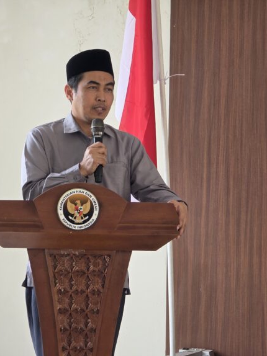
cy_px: 178
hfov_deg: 9.6
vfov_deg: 12.8
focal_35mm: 154
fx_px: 1585
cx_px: 83
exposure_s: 1/100
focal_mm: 18.6
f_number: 3.4
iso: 320
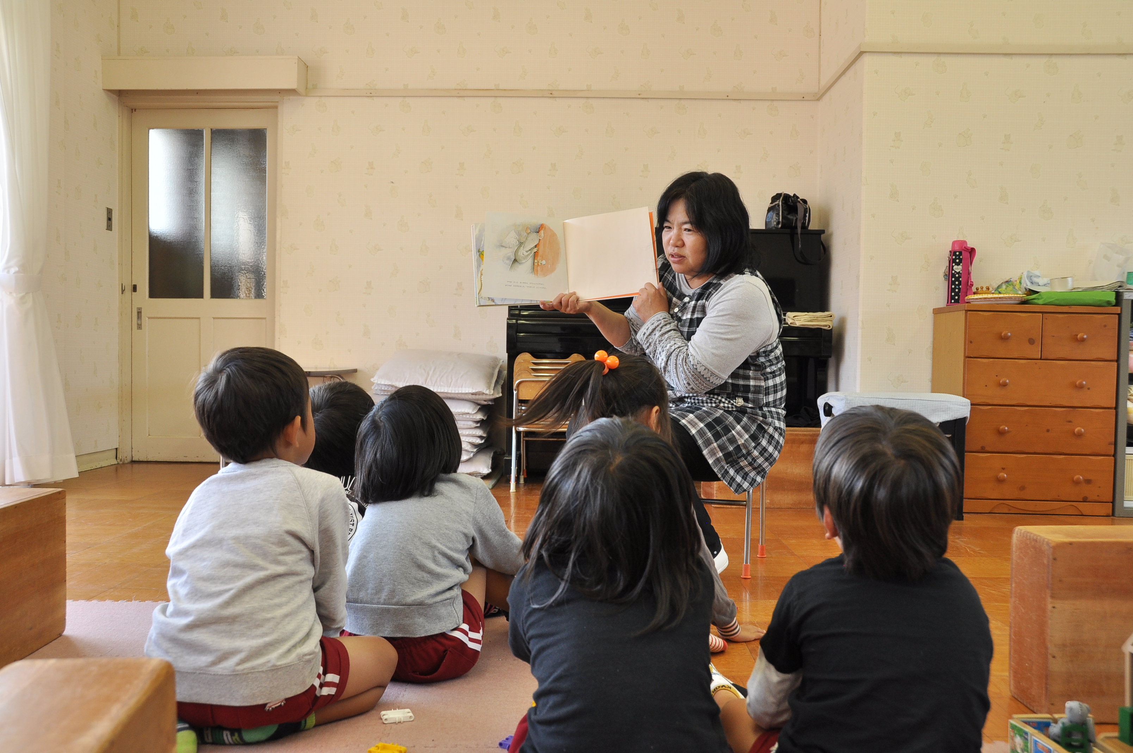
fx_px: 1037
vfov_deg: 39.9
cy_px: 376
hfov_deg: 57.3
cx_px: 566
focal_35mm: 33
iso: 400
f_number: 5
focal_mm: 22
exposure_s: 1/80
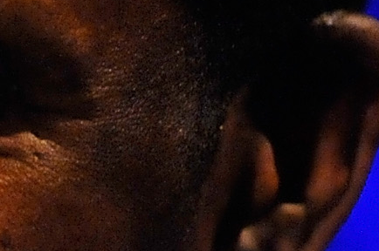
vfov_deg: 0.7
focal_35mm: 2076
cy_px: 194
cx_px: -744
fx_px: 21823
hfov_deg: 1.0
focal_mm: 300
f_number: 3.5
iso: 4000
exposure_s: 1/200
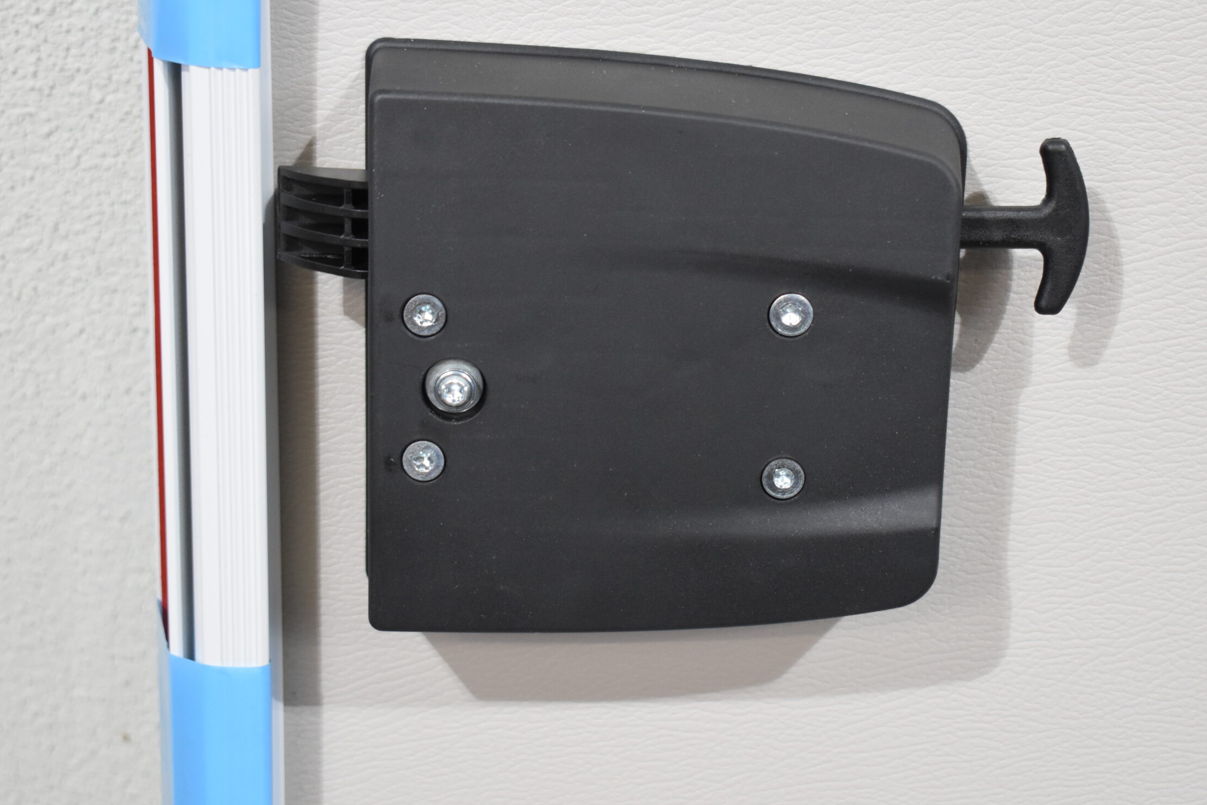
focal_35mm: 73
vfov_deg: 18.7
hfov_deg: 27.7
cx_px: 668
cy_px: 366
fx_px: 2448
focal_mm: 42
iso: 1250
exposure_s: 1/125
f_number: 5
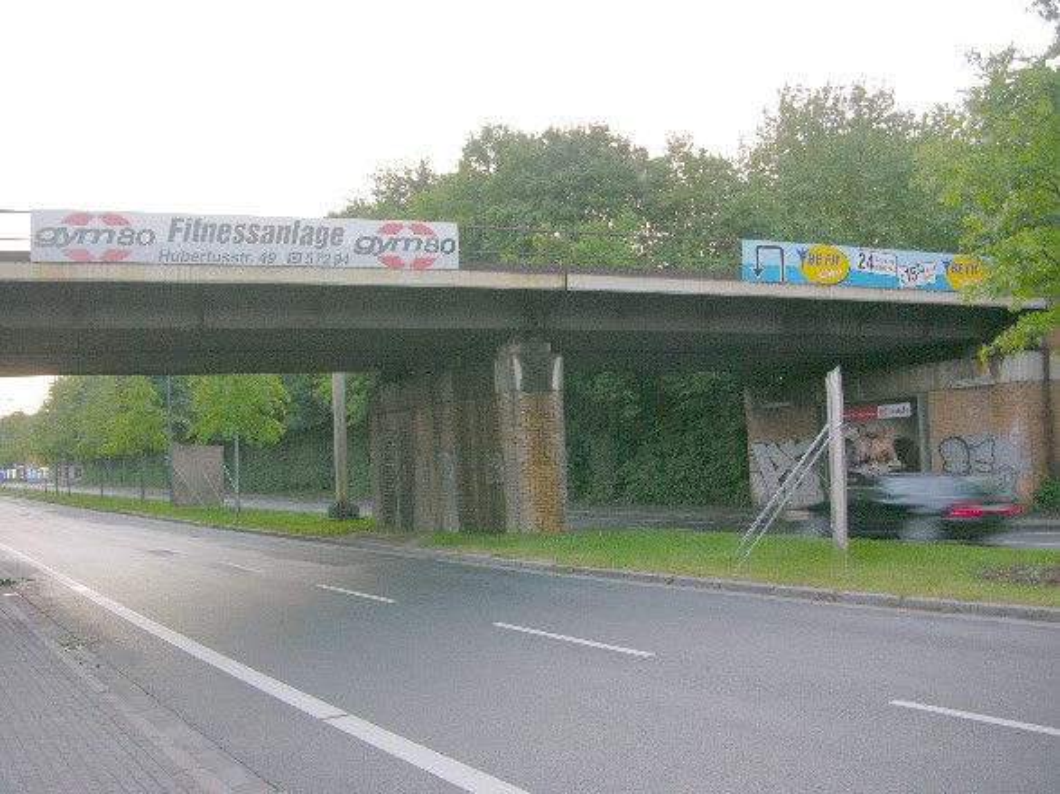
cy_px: 397
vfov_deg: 40.7
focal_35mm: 35
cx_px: 530
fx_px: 1072
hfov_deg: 52.6
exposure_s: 1/26.5
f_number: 3.2
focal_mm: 8.9
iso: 104
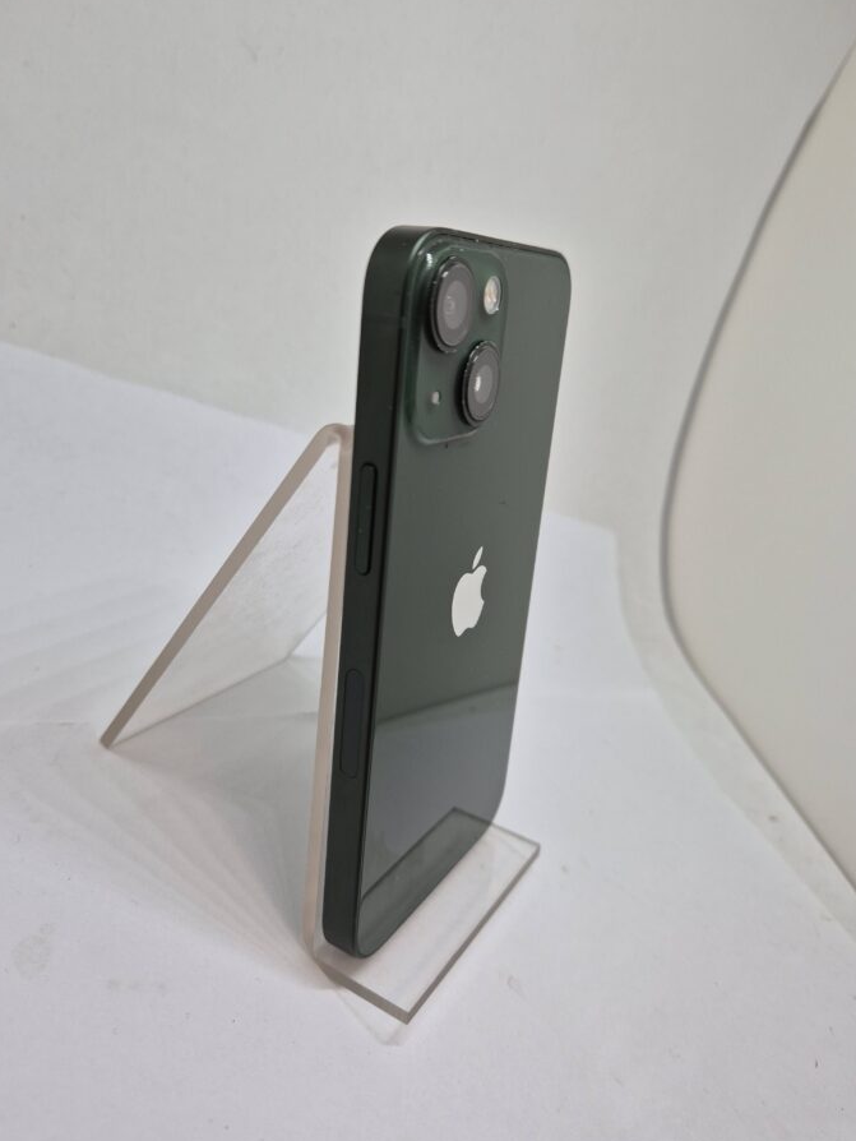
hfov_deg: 56.8
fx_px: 791
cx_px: 415
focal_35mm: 24
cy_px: 558
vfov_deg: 71.6
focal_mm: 5.4
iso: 64
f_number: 1.8
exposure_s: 1/180
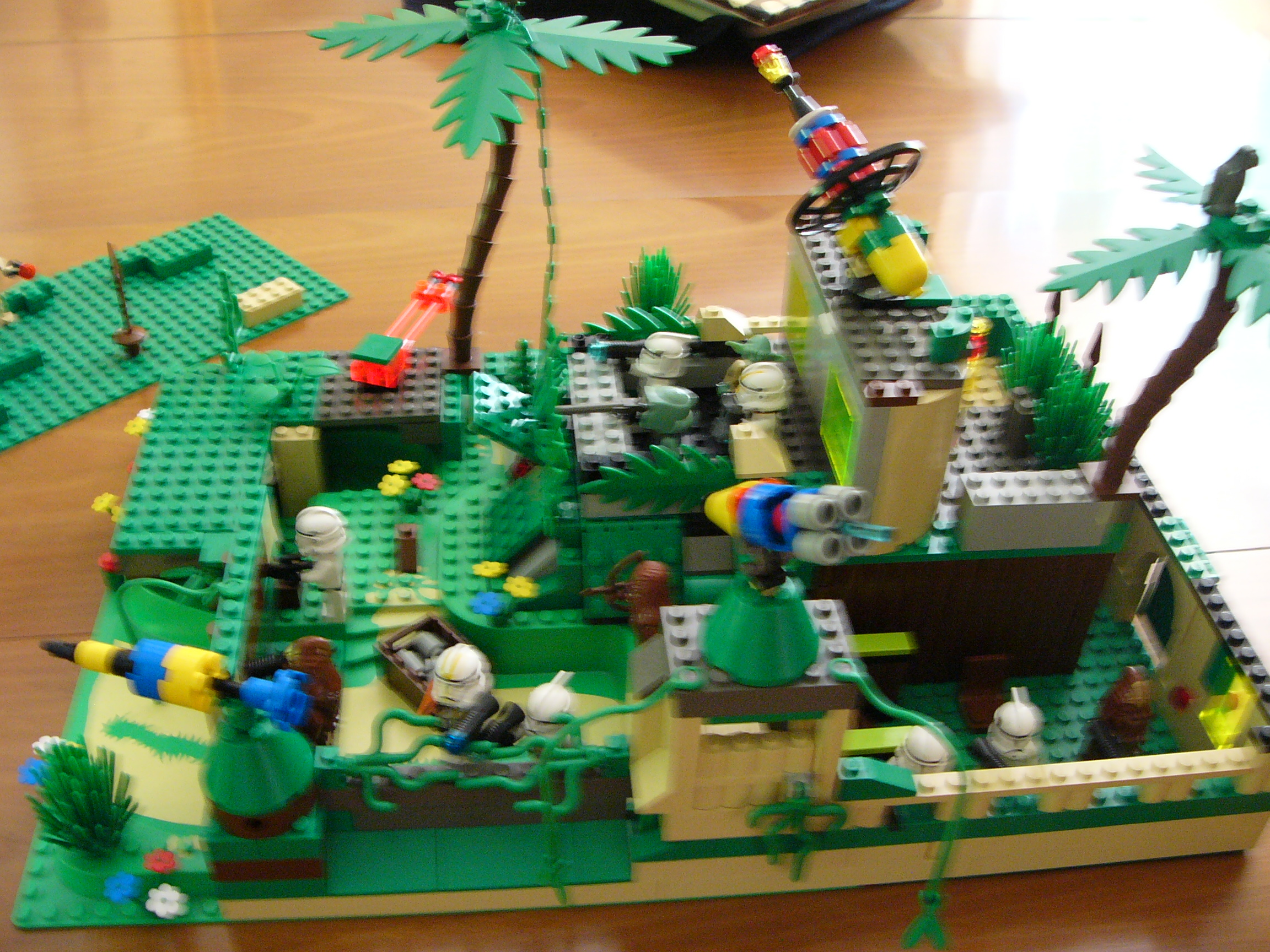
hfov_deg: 51.4
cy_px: 476
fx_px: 1321
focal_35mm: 36
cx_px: 635
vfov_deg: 39.7
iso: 200
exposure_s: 1/6
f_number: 2.8
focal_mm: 6
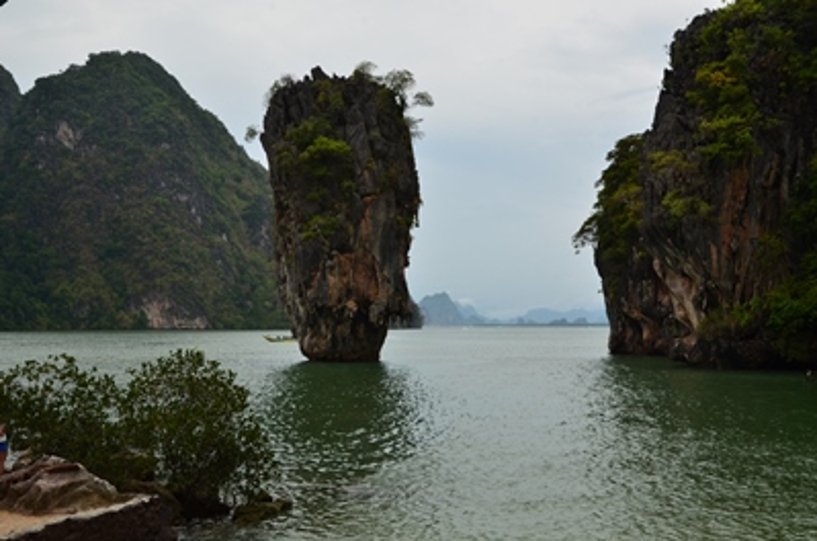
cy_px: 270
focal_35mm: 42
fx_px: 951
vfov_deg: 31.7
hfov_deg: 46.5
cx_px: 408
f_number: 11
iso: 400
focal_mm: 28
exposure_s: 1/500
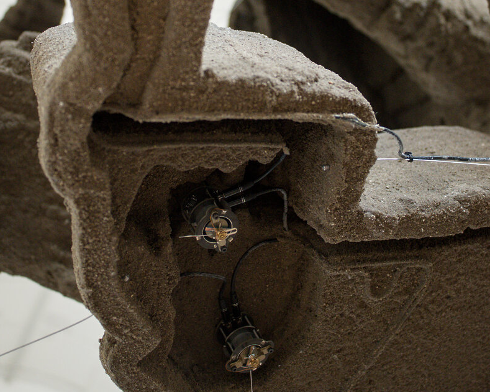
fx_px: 870
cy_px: 57
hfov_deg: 31.5
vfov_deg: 24.8
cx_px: 242
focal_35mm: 60
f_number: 2.8
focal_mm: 28
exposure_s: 1/250
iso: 3200
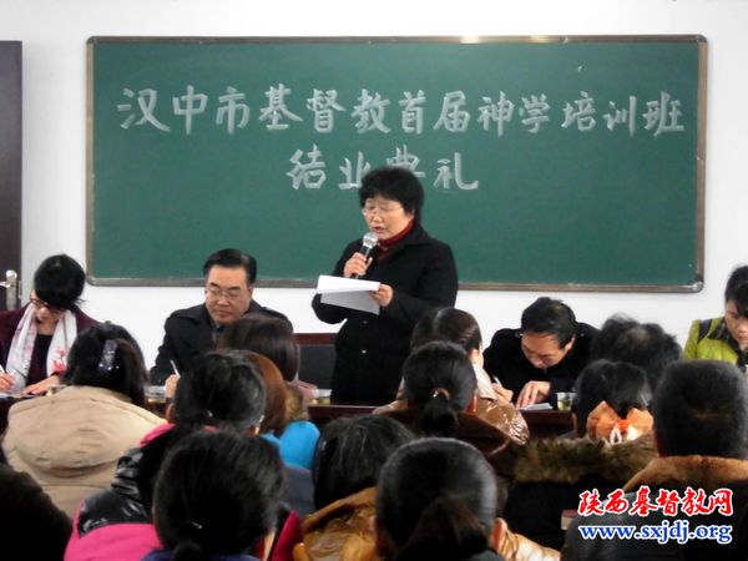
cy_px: 280
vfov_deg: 13.8
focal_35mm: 107
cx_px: 374
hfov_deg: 18.4
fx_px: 2312
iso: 800
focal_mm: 19
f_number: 5
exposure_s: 1/15
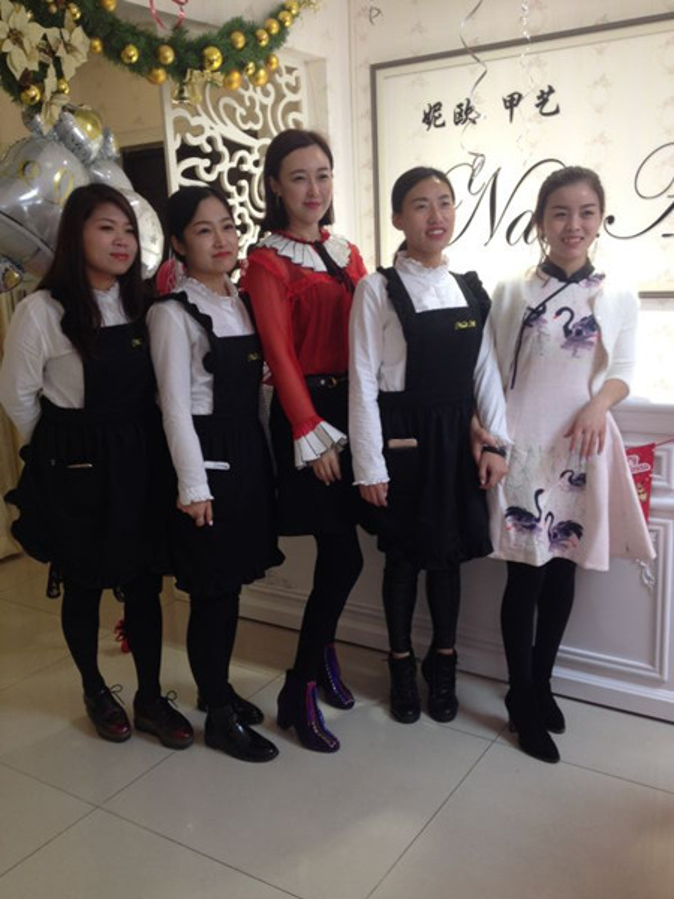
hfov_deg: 40.7
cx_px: 337
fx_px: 909
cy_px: 450
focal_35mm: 35
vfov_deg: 52.6
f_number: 2.4
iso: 50
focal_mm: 4.28
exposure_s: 1/20
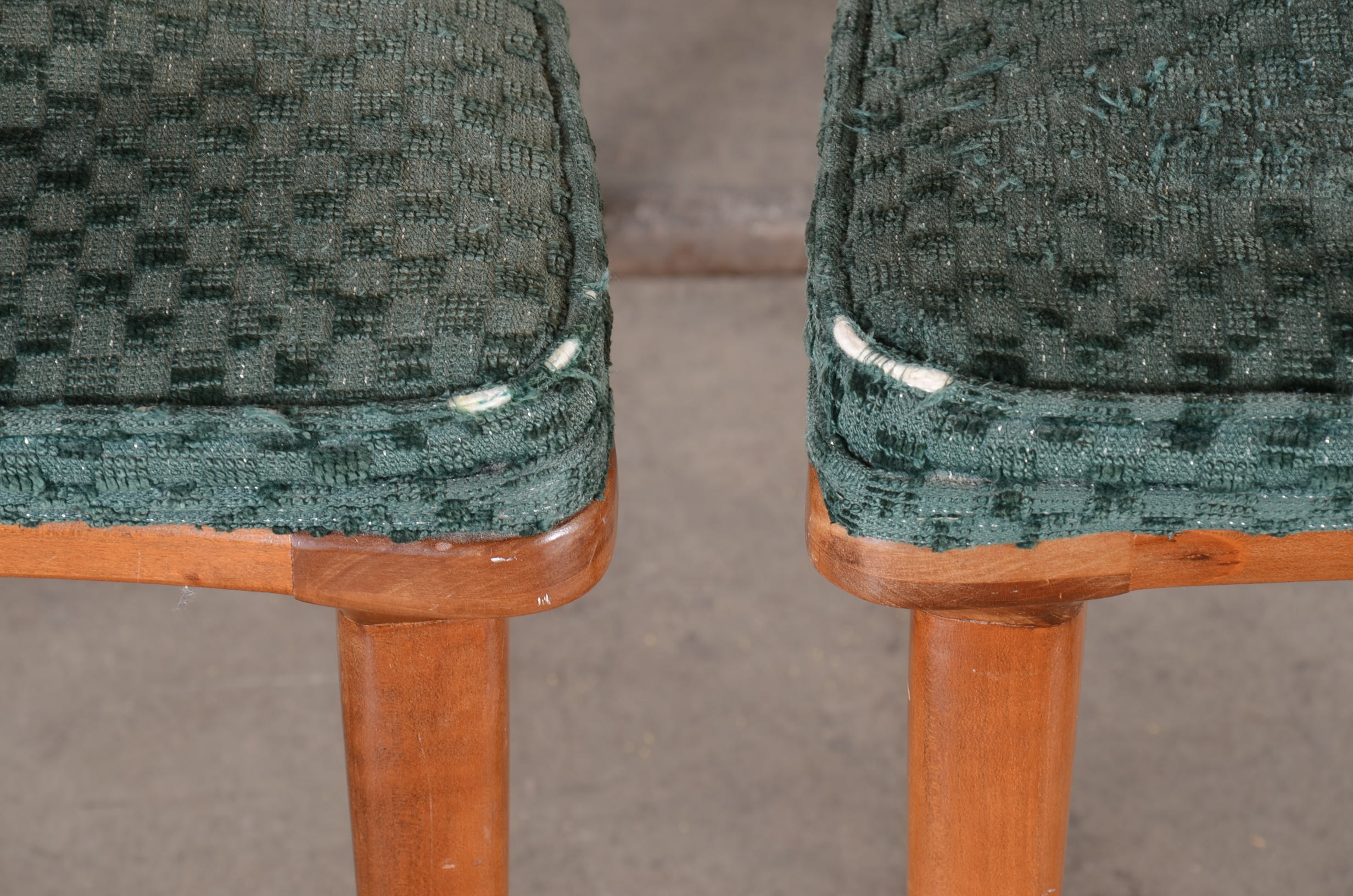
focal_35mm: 158
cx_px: 676
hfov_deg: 13.1
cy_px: 448
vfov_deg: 8.7
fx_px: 5907
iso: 160
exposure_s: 1/100
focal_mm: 105
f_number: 10
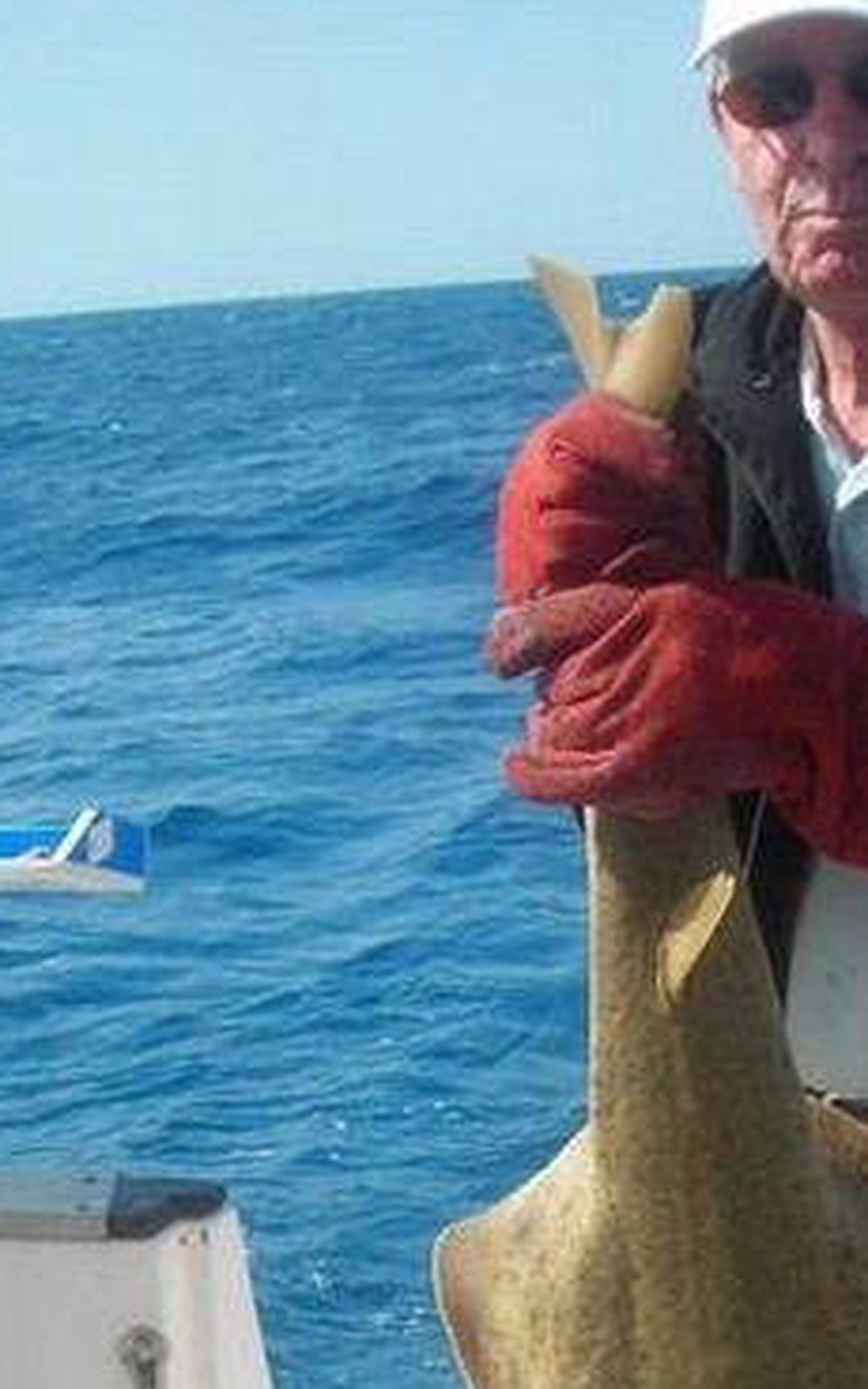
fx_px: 2612
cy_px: 1079
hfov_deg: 18.7
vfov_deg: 29.2
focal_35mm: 69
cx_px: 721
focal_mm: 6.3
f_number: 3.2
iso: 50
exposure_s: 1/467
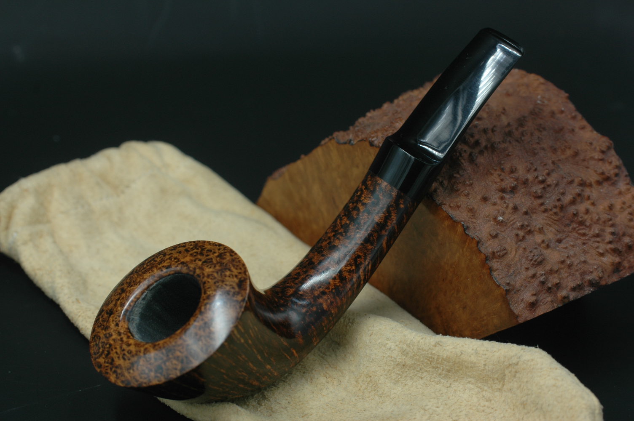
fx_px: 1848
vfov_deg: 13.0
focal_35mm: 105
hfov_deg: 19.5
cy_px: 210
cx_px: 317
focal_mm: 70
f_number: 8
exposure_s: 1/25
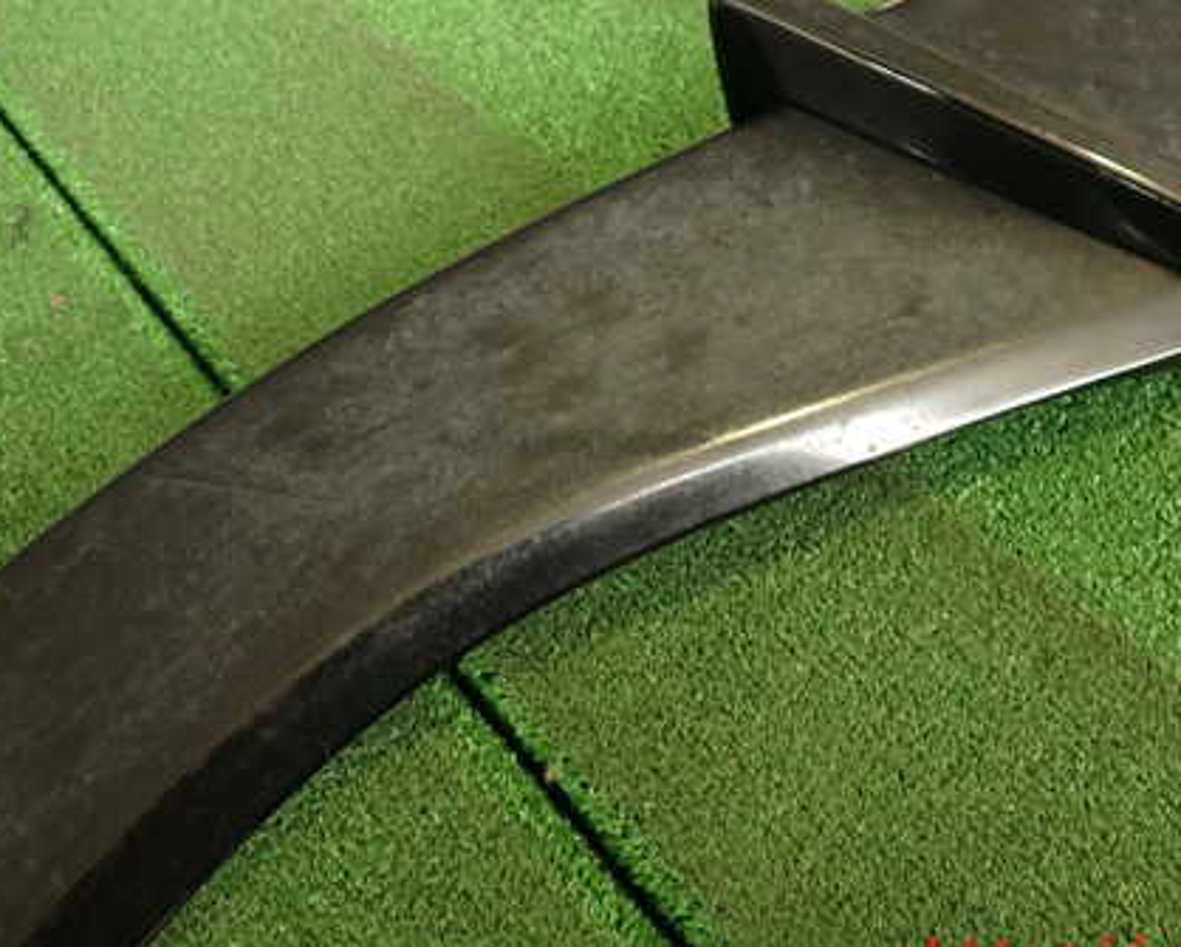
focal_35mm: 35
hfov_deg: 51.1
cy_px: 365
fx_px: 1224
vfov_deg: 42.0
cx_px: 718
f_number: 2
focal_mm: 4.5
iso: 200
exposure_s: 1/40
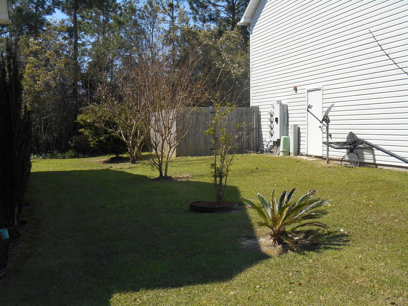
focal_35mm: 46
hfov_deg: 41.2
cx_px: 204
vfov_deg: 31.5
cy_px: 153
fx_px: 542
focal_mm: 8.3
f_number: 4
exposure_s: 1/500
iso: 80
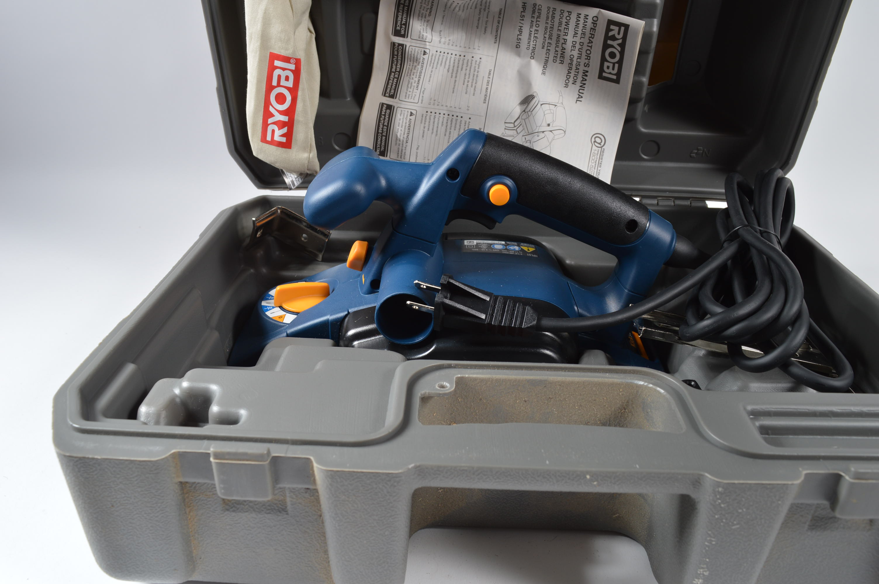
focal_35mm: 30
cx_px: 440
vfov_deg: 43.5
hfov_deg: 62.0
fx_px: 732
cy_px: 292
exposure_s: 1/125
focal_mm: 20
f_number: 9
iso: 100
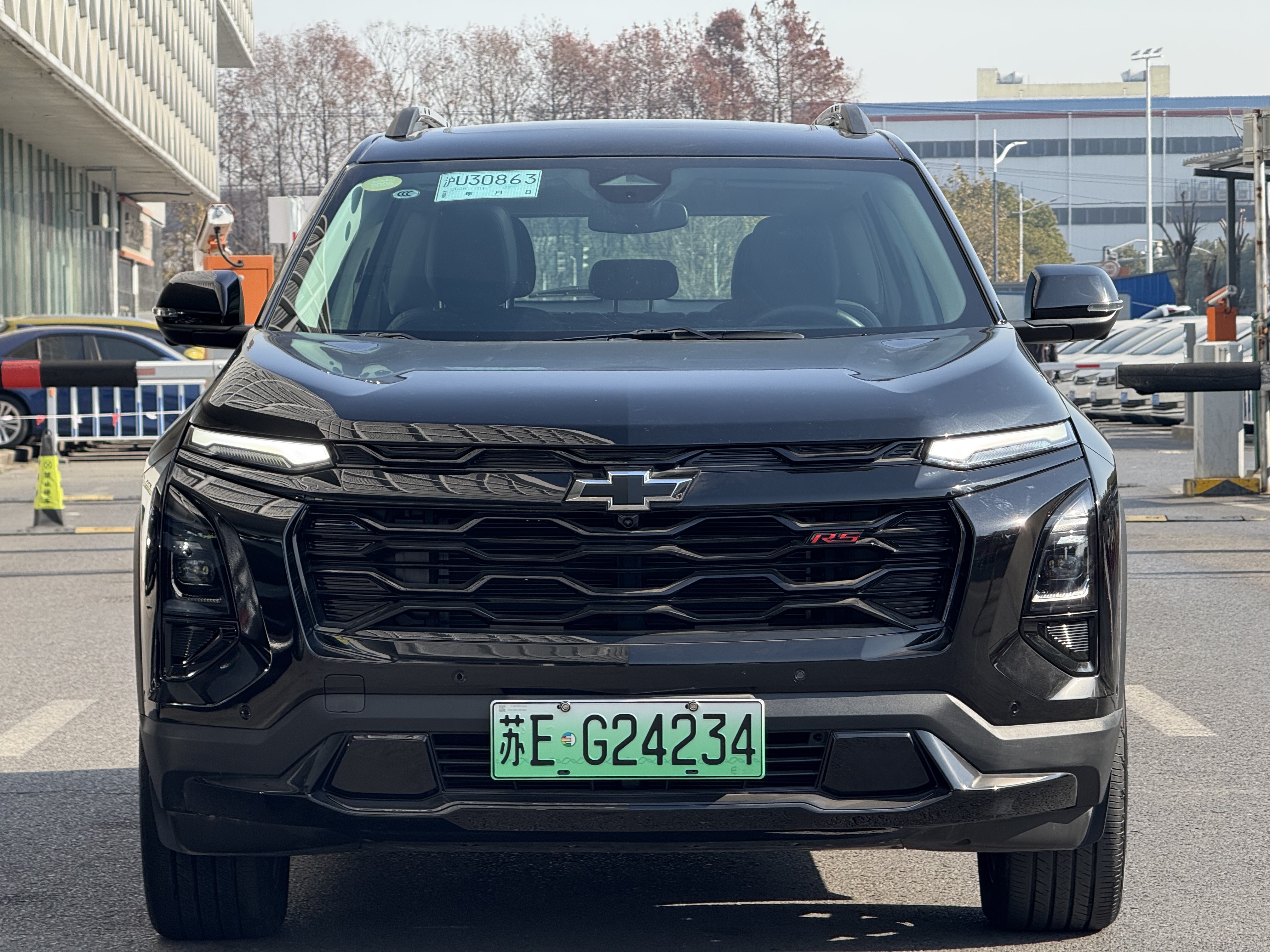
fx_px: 4403
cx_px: 635
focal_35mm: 120
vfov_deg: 12.3
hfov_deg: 16.4
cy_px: 476
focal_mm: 15.66
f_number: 2.8
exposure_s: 1/674
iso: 64
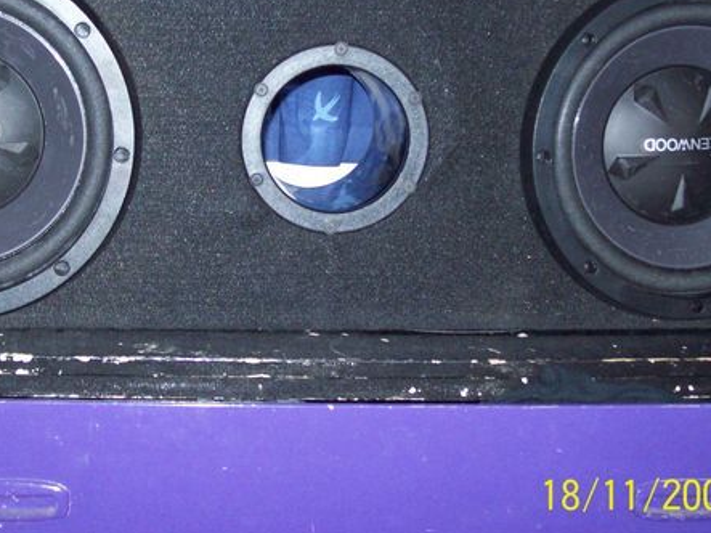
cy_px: 185
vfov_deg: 22.5
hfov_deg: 29.8
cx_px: 302
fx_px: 1335
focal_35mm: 65
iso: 200
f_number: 3
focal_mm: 7.6
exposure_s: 1/73.6
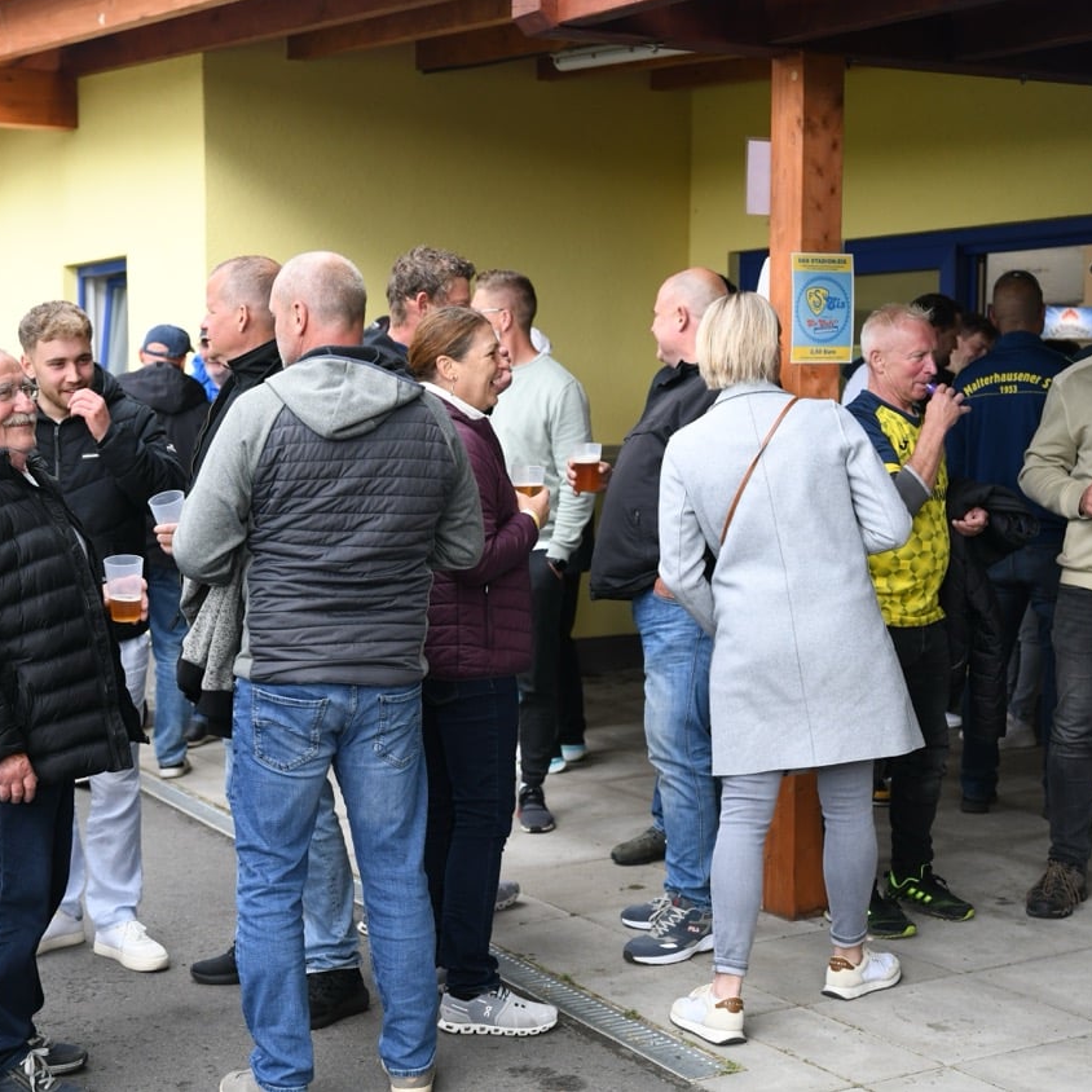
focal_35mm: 58
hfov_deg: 29.5
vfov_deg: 29.6
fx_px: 2070
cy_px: 541
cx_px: 446
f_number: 3.2
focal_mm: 45
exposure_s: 1/1000
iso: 1250
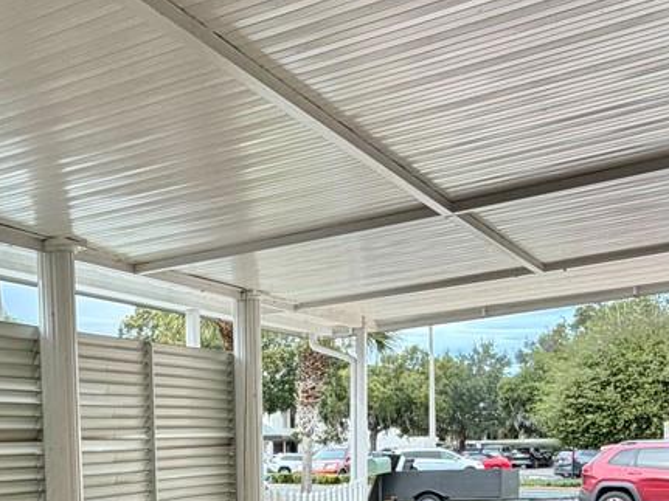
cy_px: 538
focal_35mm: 52
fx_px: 1005
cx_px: 186
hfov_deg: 36.2
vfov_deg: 26.1
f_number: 2.2
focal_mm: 2.22
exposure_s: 1/171
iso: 40
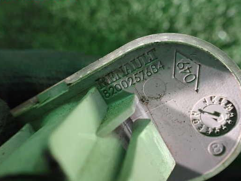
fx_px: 244
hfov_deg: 52.6
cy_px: 95
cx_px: 128
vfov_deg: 40.7
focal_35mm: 35
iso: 640
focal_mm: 5.4
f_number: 2.3
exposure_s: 1/125
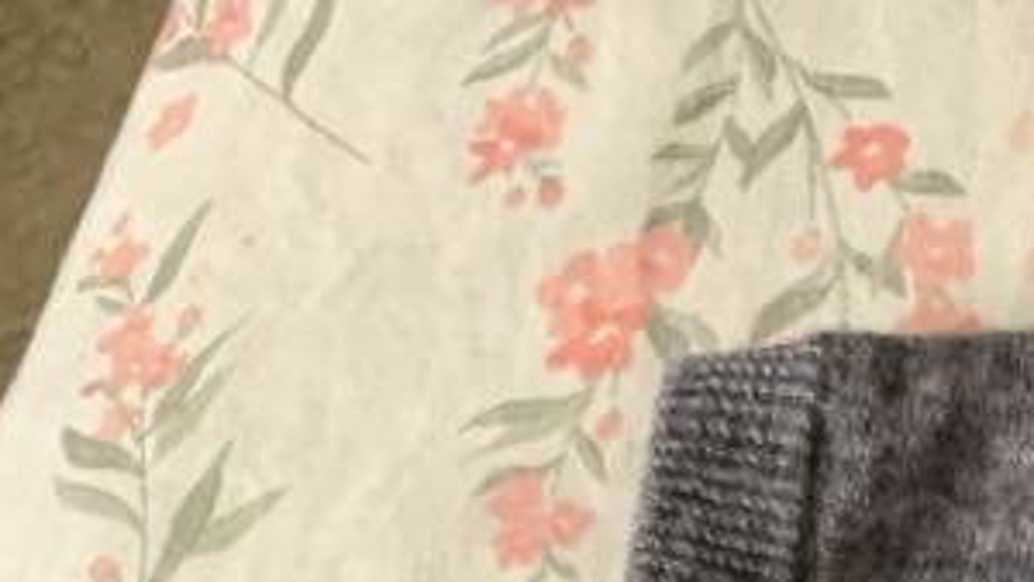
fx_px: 2798
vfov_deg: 9.8
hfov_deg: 19.4
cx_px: 1330
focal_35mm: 102
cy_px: 1584
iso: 400
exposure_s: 1/48
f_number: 1.8
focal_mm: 4.25
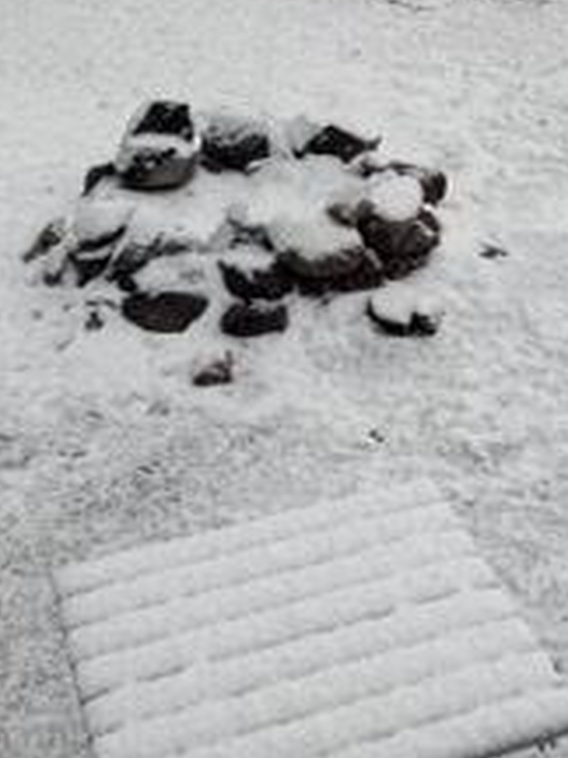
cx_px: 586
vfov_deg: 26.0
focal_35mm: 71
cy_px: 4
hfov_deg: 20.0
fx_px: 1553
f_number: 1.78
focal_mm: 6.76
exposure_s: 1/153
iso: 64
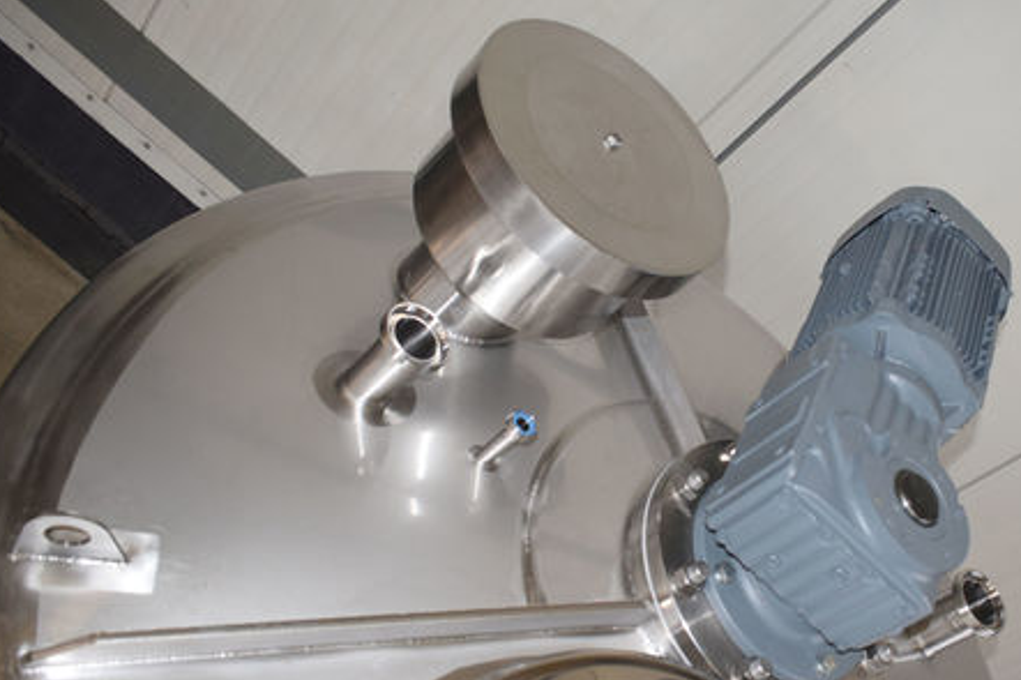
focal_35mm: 43
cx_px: 659
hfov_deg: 45.2
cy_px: 387
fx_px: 1210
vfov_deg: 31.3
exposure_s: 1/100
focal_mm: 21
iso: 800
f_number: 5
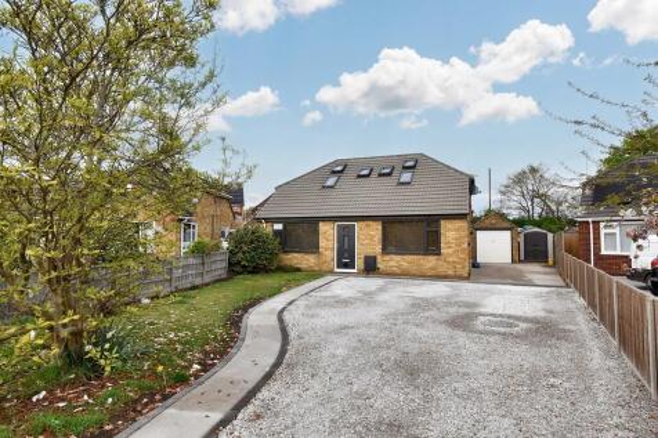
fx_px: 356
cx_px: 329
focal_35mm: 20
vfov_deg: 63.2
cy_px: 219
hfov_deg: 85.4
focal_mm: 13
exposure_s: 1/400
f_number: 10
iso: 800
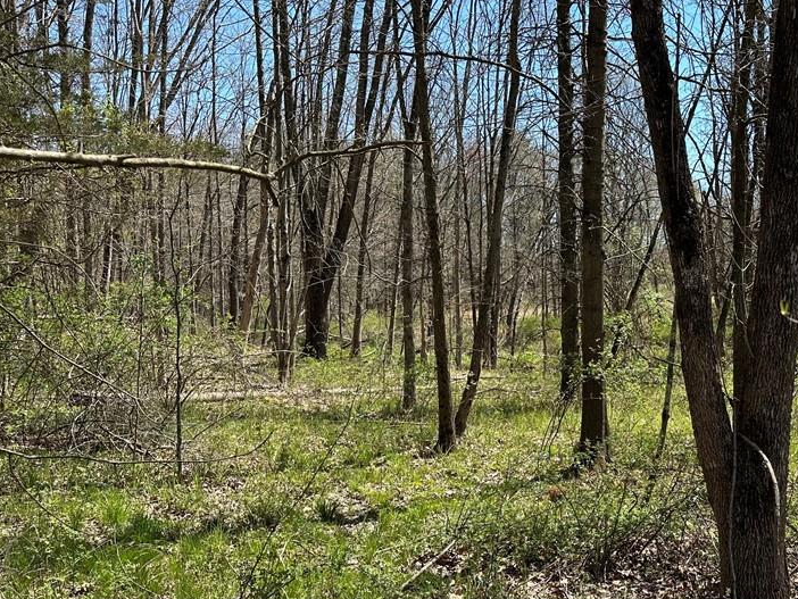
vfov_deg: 40.7
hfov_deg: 51.5
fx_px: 807
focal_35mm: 35
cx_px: 540
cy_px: 336
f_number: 1.78
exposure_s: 1/1664
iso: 80
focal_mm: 6.86
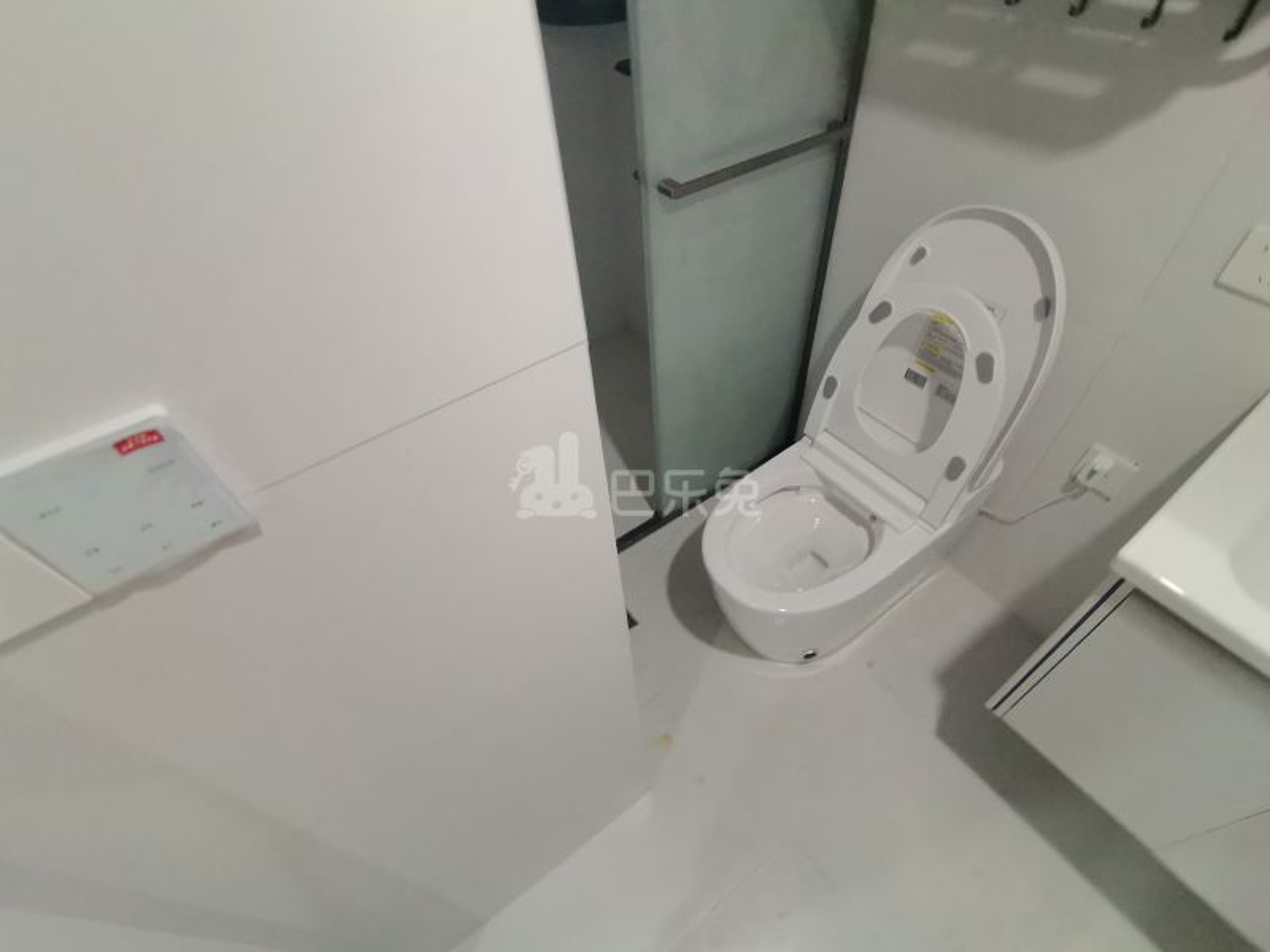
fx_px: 587
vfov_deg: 78.1
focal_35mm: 16
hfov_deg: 94.5
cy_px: 476
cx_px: 635
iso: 200
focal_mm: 1.68
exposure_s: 1/50
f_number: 2.2
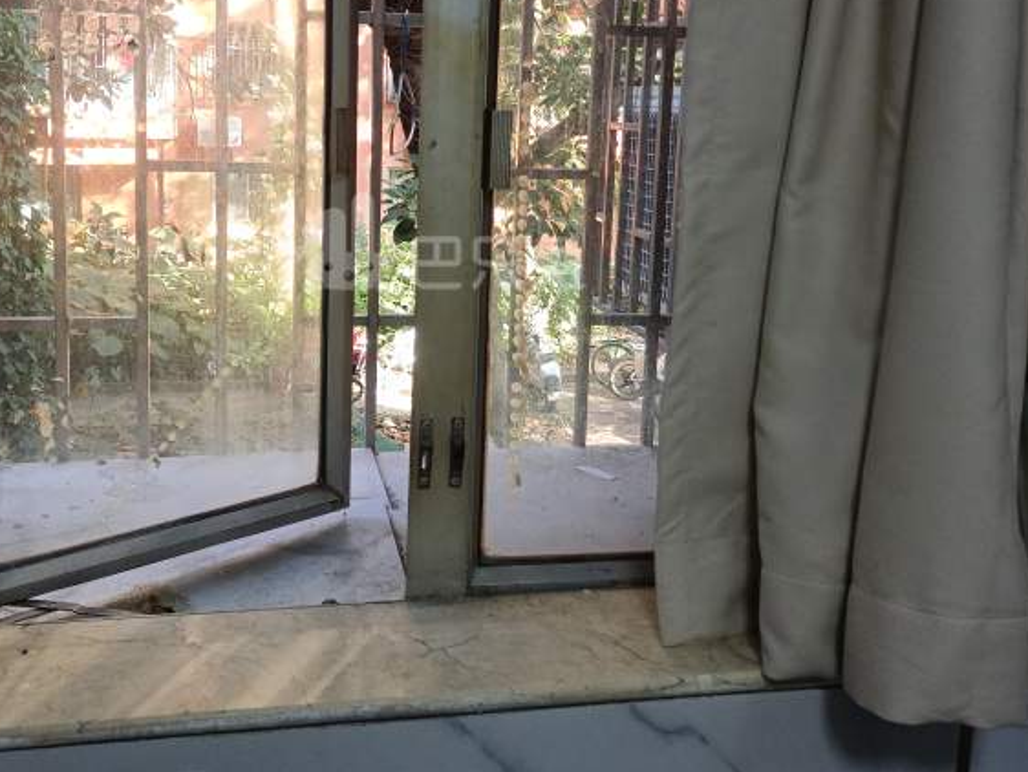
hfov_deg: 50.0
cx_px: 439
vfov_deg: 38.2
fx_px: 1099
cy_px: 243
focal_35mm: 37
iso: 607
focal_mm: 4.65
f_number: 1.8
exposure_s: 1/50
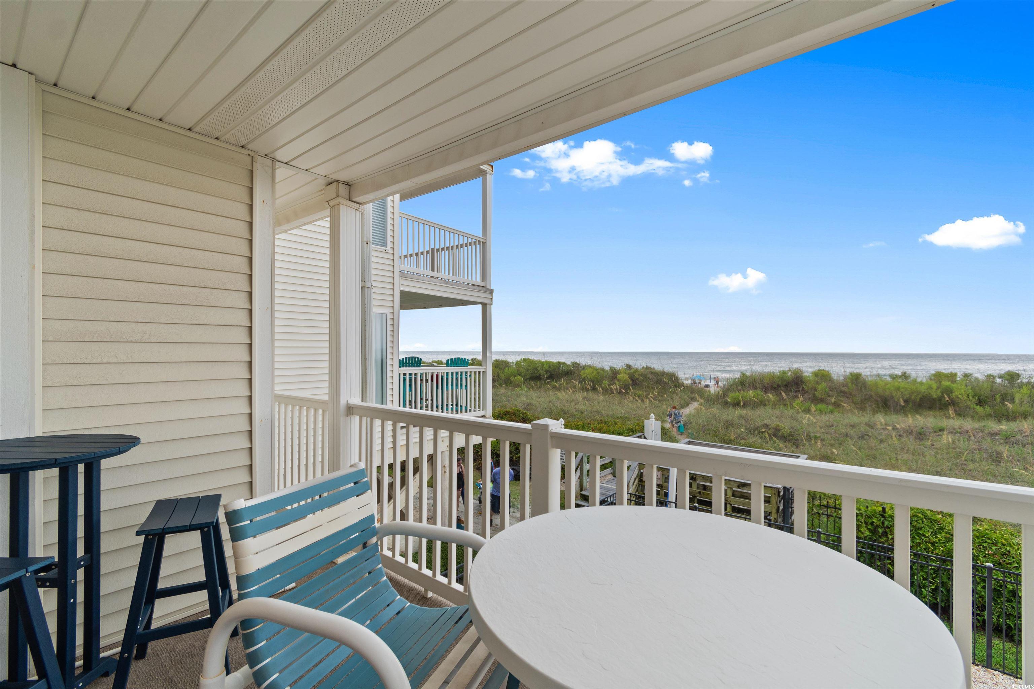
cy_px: 344
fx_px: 431
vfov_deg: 77.3
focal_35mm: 15
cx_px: 517
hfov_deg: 100.4
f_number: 4.5
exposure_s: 1/30
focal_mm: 10
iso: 100
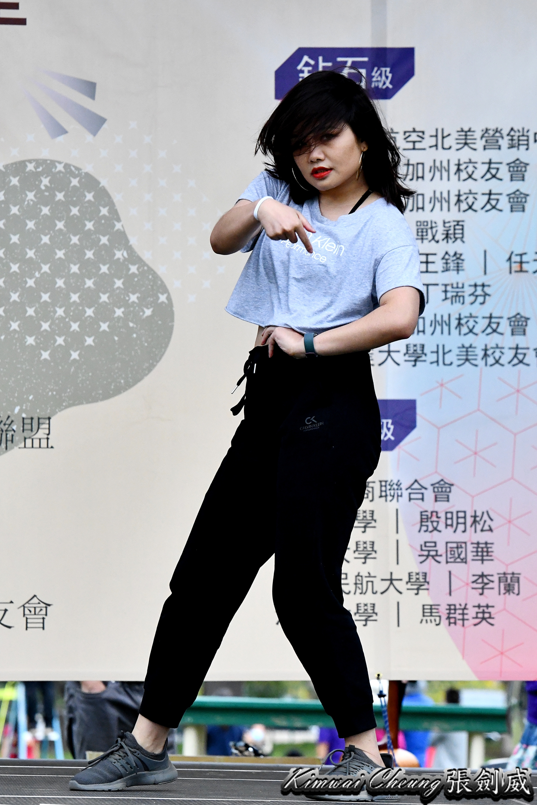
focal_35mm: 160
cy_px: 402
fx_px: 3579
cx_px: 268
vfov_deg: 12.8
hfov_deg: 8.6
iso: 3200
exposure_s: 1/800
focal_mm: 160
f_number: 8
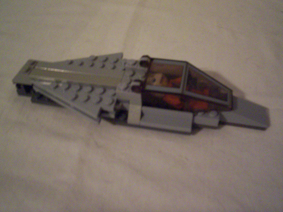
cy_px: 106
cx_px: 142
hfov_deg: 51.4
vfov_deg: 39.7
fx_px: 294
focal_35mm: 36
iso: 400
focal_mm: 5.9
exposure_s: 1/8
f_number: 4.5
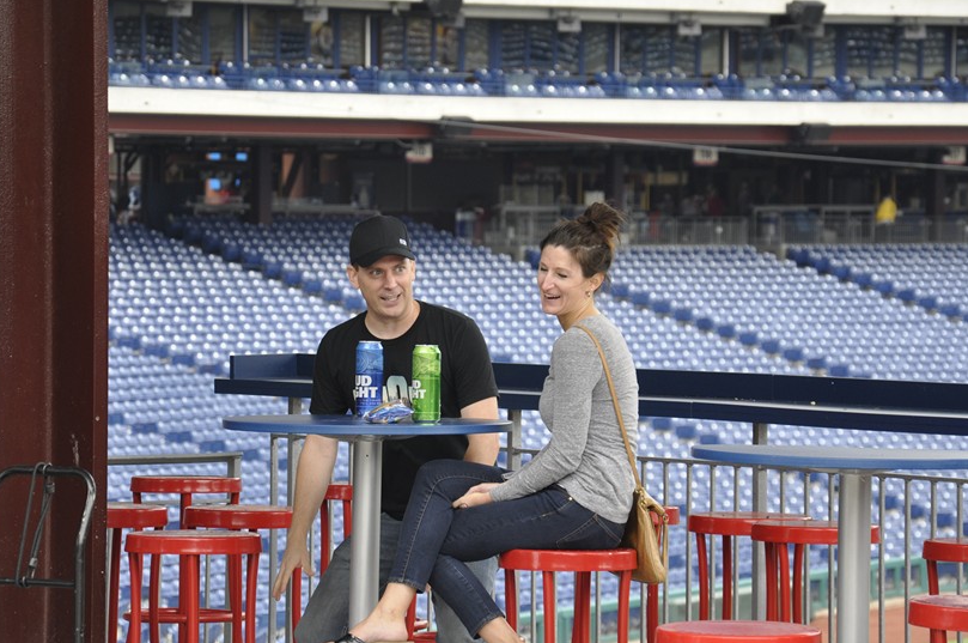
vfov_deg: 7.0
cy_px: 334
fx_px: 5226
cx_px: 469
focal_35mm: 195
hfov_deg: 10.6
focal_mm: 105
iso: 400
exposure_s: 1/100
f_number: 5.6
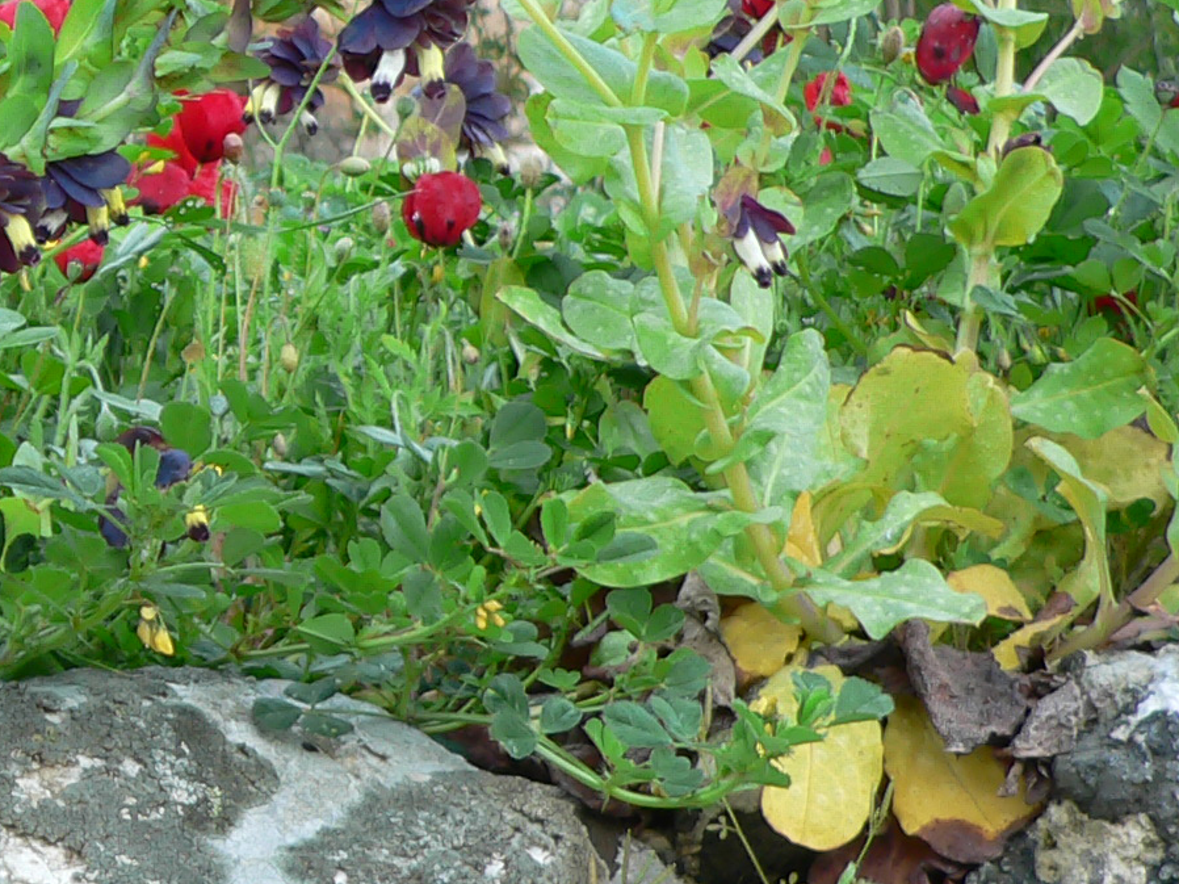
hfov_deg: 14.3
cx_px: -248
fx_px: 4563
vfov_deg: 11.1
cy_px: 370
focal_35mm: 134
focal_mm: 7.8
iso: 80
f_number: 2.8
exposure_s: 1/60
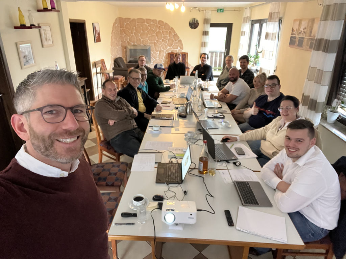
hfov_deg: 73.9
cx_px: 173
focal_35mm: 23
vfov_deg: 58.9
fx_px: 230
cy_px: 130
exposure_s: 1/20
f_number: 2.2
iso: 640
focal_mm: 2.7
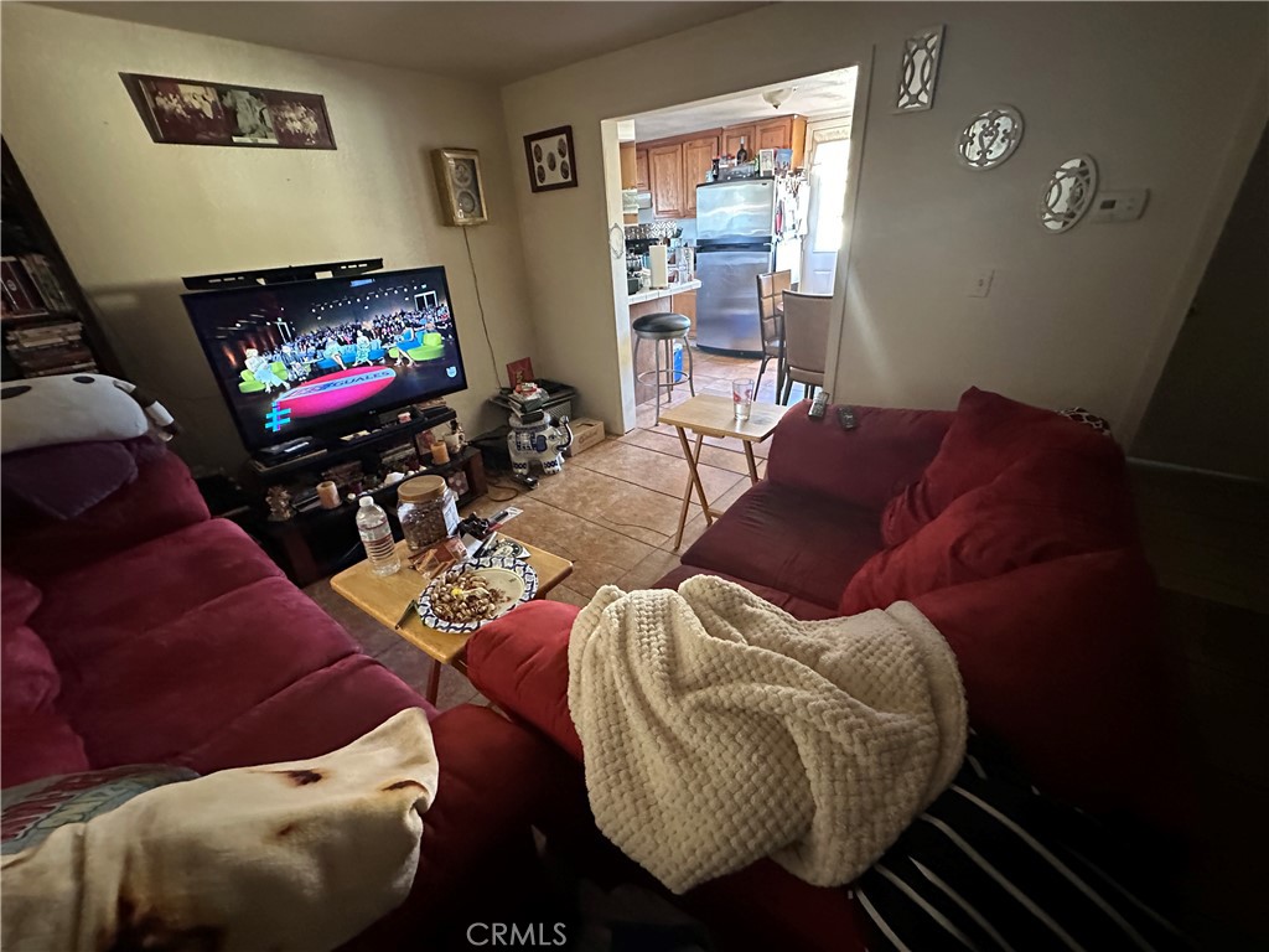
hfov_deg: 102.1
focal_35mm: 14
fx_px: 513
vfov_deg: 85.7
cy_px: 476
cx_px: 634
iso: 1000
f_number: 2.2
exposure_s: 1/40
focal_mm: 2.22
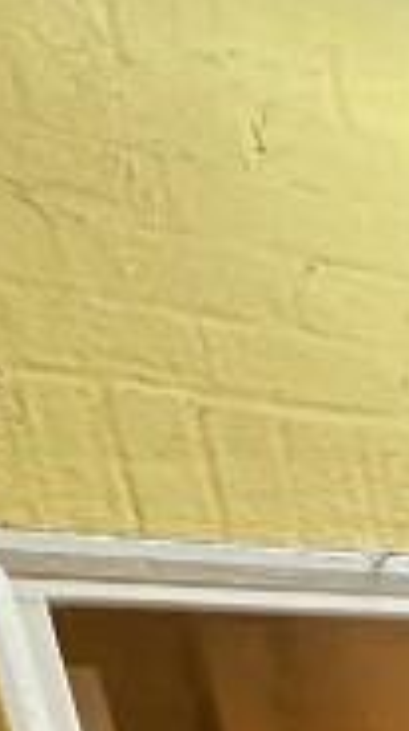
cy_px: 1251
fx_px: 1645
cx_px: 1473
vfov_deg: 19.7
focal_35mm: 85
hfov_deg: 8.9
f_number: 2.2
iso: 200
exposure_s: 1/50
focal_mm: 2.22
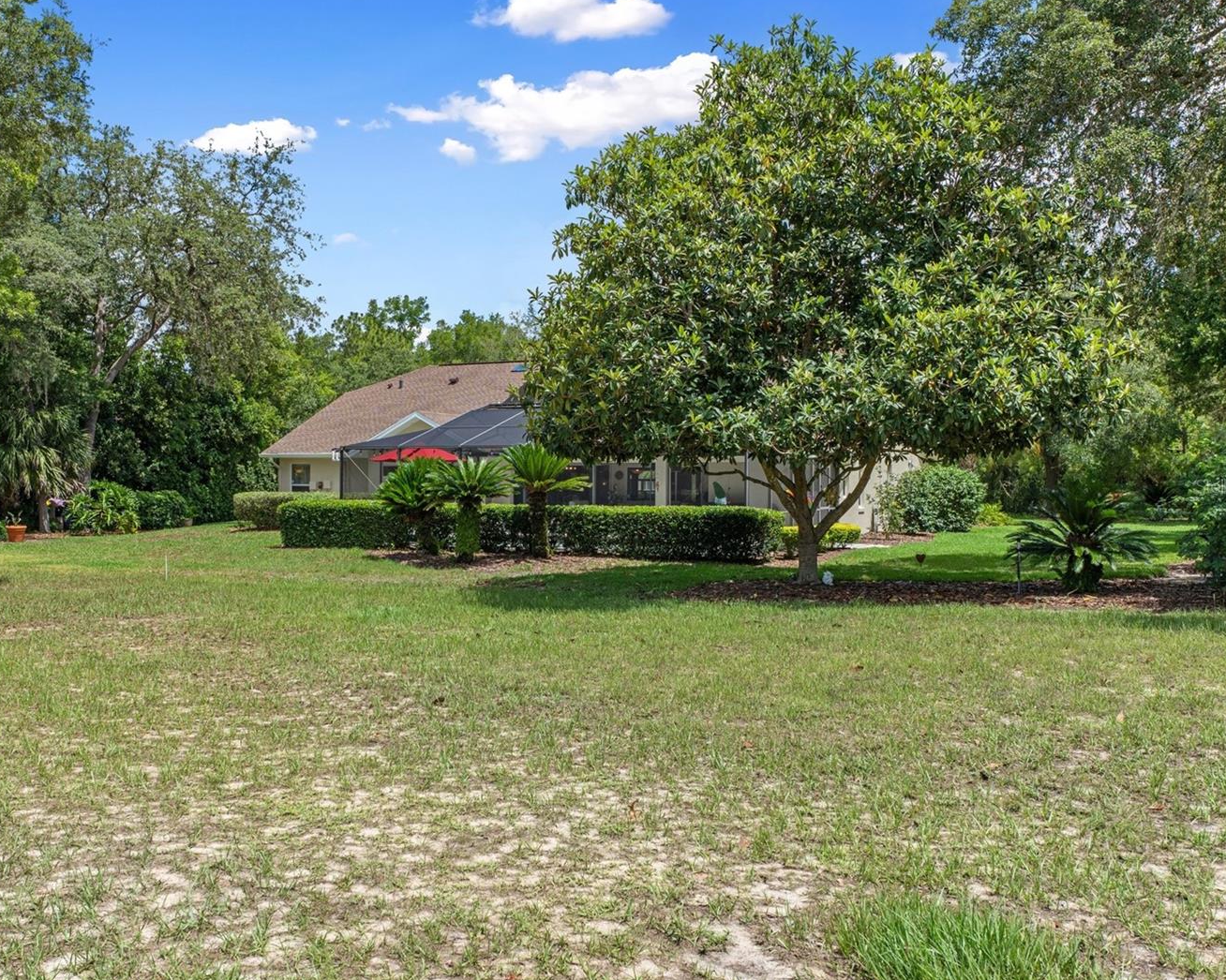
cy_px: 486
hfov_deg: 57.0
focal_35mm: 31
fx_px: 1125
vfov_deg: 47.1
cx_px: 530
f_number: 8
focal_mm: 18
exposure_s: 1/125
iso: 100
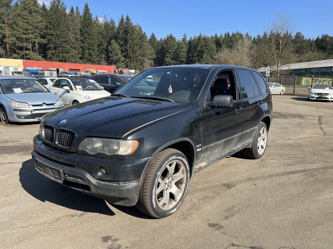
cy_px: 124
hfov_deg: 67.3
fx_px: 250
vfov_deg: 53.1
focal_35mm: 26
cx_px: 166
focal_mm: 5.7
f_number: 1.5
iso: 50
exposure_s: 1/2045
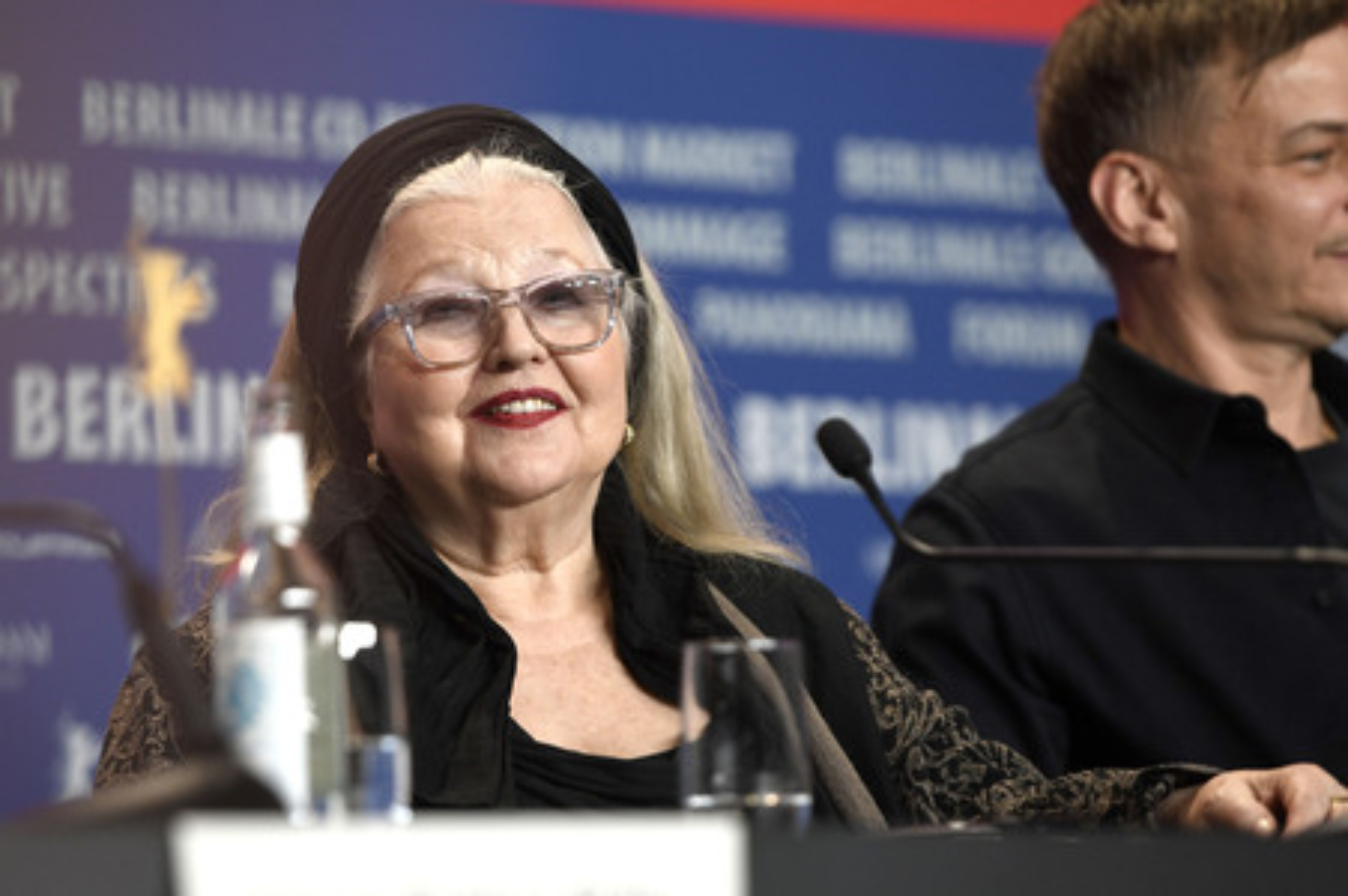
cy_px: 448
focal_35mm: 175
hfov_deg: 11.8
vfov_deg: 7.8
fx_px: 6548
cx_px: 674
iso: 1250
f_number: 3.5
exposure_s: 1/250
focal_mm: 175
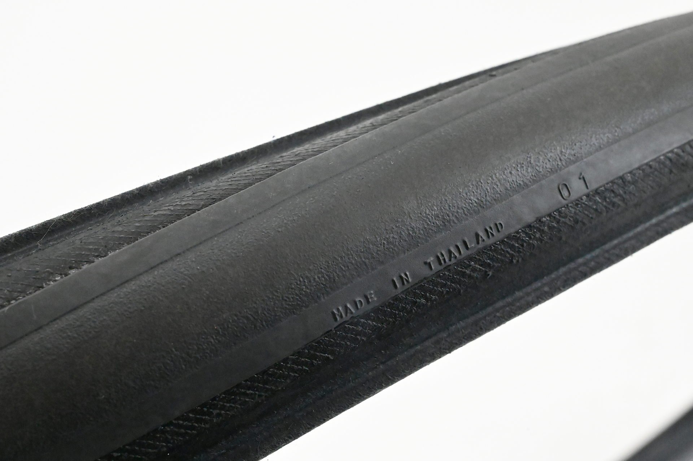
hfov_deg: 31.0
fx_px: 1251
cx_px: 346
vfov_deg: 20.9
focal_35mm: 65
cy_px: 230
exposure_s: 1/500
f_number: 14
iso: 25600
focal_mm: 65
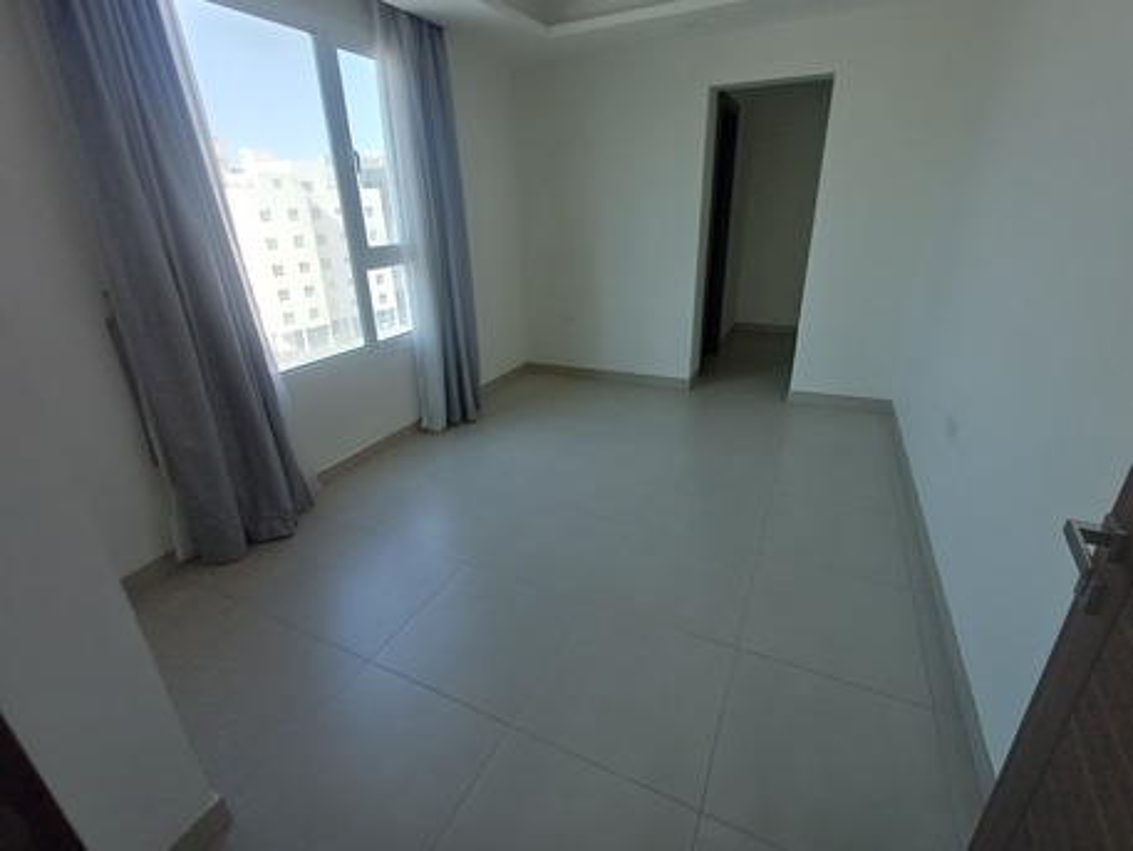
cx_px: 566
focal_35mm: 16
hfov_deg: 94.5
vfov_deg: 78.1
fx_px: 524
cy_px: 426
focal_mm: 1.64
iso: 50
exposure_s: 1/50
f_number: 2.2
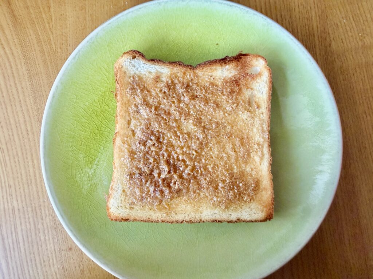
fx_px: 259
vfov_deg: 56.8
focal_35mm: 24
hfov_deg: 71.6
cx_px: 186
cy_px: 140
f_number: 2.2
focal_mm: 2.22
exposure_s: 1/60
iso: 400
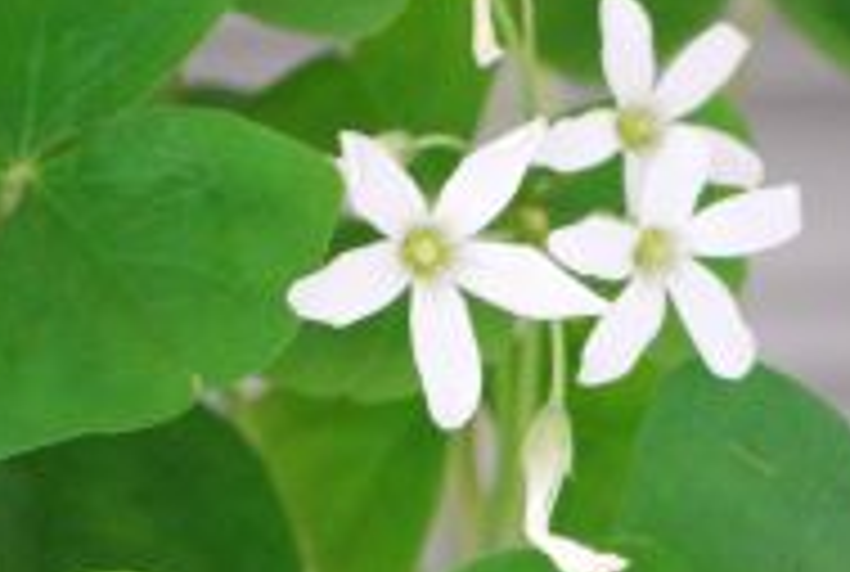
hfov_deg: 3.2
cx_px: 481
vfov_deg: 2.2
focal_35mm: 642
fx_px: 15194
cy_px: 331
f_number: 5.6
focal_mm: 180
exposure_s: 1/20
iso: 1600
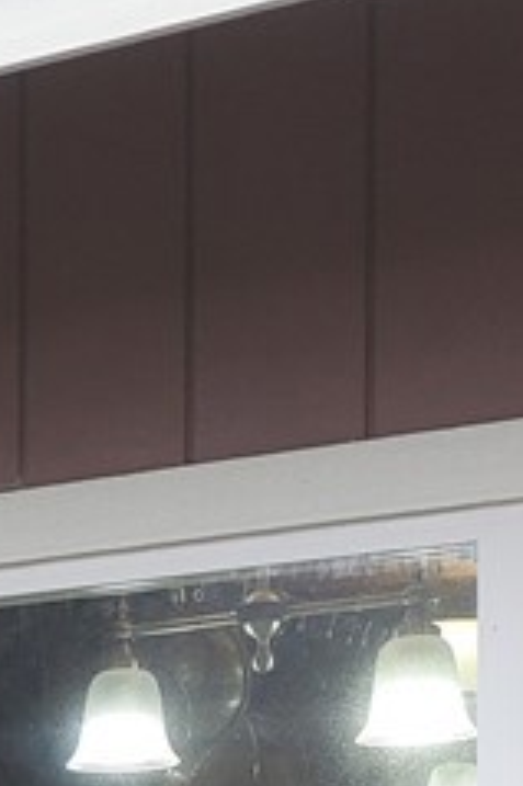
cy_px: 1115
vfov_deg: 16.4
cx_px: -523
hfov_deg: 10.8
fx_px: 2531
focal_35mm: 116
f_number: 2.4
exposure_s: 1/120
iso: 80
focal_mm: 4.3
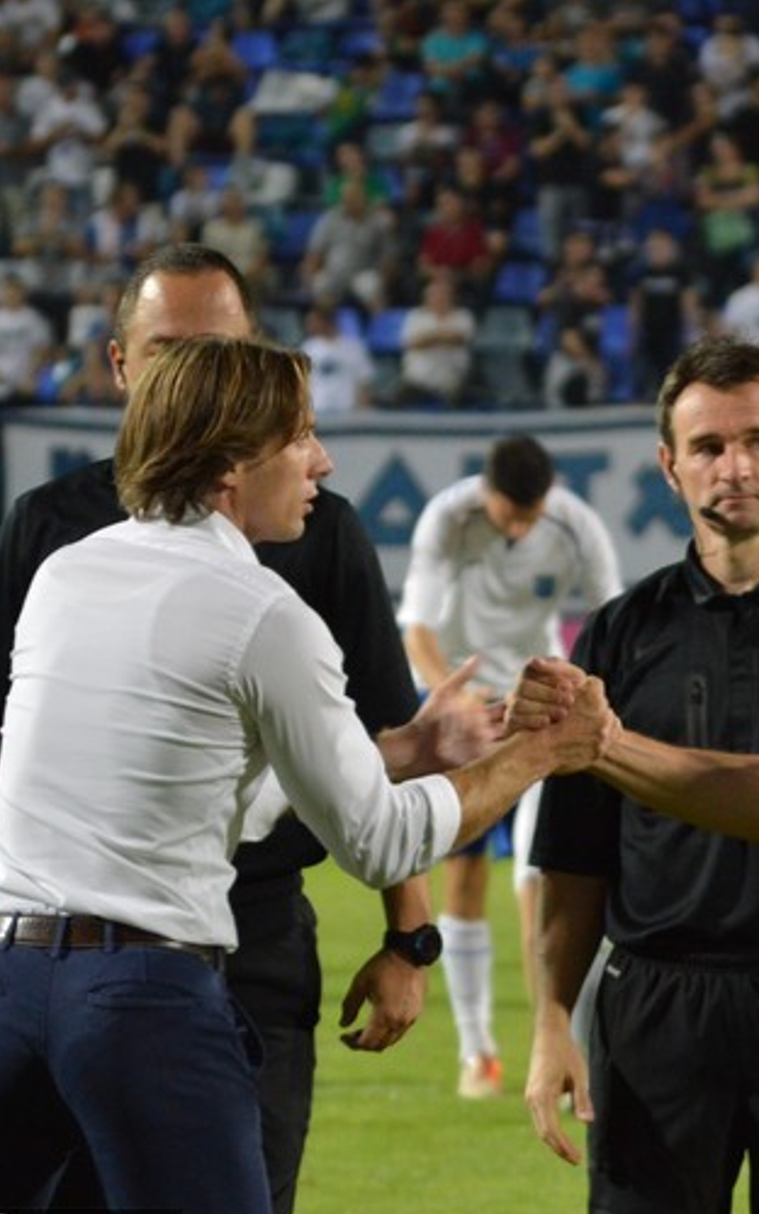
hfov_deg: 3.9
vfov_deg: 6.2
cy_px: 708
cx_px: 754
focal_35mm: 336
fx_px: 11117
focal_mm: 122
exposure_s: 1/200
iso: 1600
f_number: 5.6
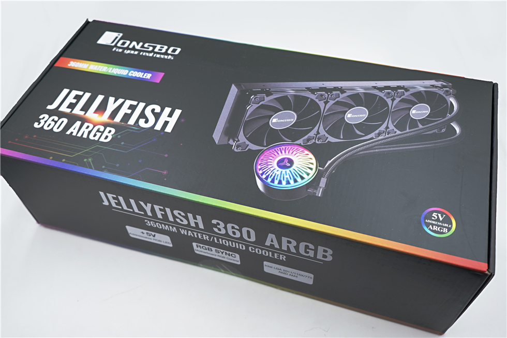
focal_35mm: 32
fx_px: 451
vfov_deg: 41.1
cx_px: 254
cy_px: 169
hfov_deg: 58.7
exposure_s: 1/100
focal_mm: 32
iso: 125
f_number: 4.5
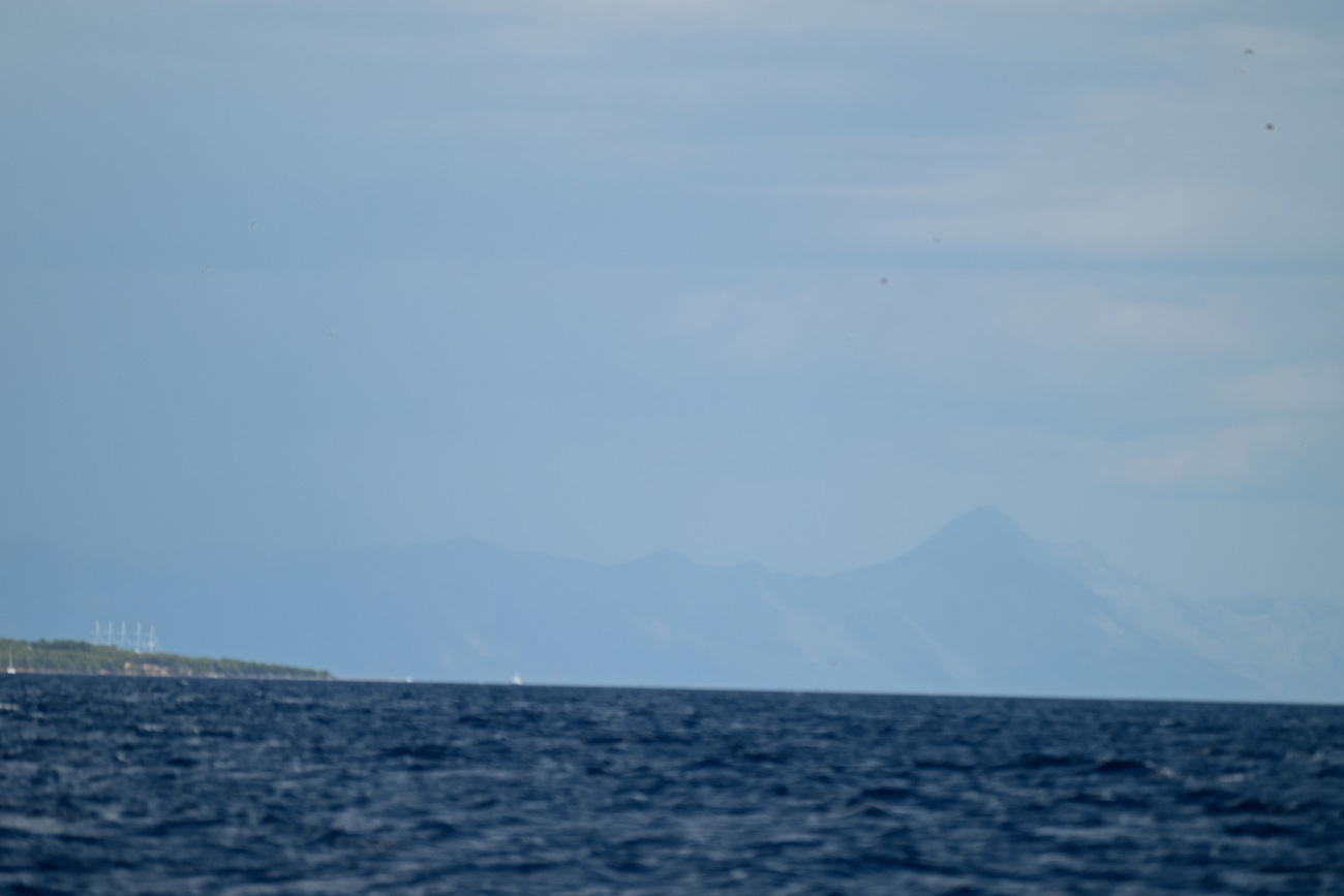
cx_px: 672
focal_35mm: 280
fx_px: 10454
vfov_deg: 4.9
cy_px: 448
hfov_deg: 7.4
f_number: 5.6
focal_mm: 280
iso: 140
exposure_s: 1/1000
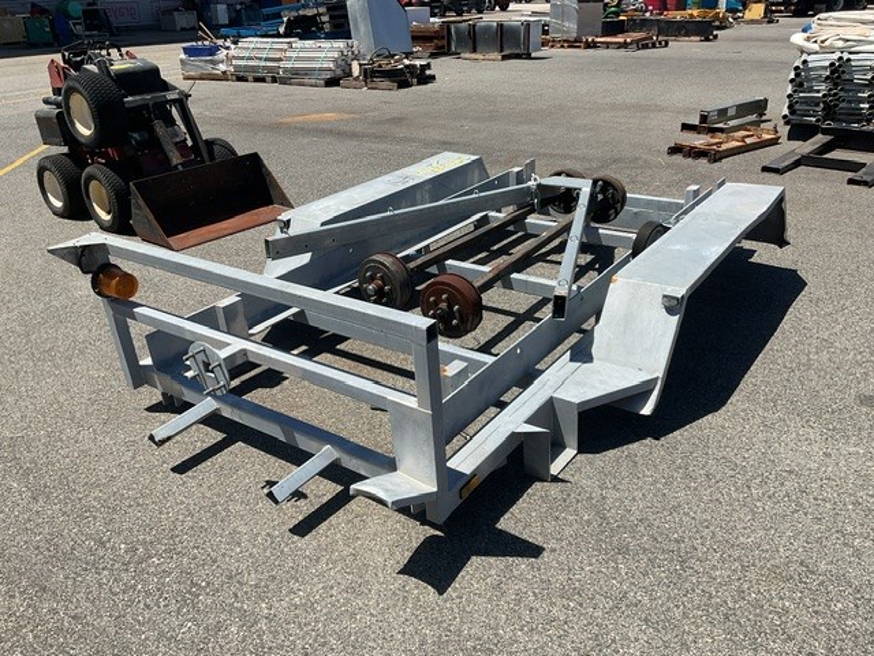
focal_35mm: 29
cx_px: 437
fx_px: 732
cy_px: 328
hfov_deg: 61.7
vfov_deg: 48.2
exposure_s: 1/2227
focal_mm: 3
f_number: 1.8
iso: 16
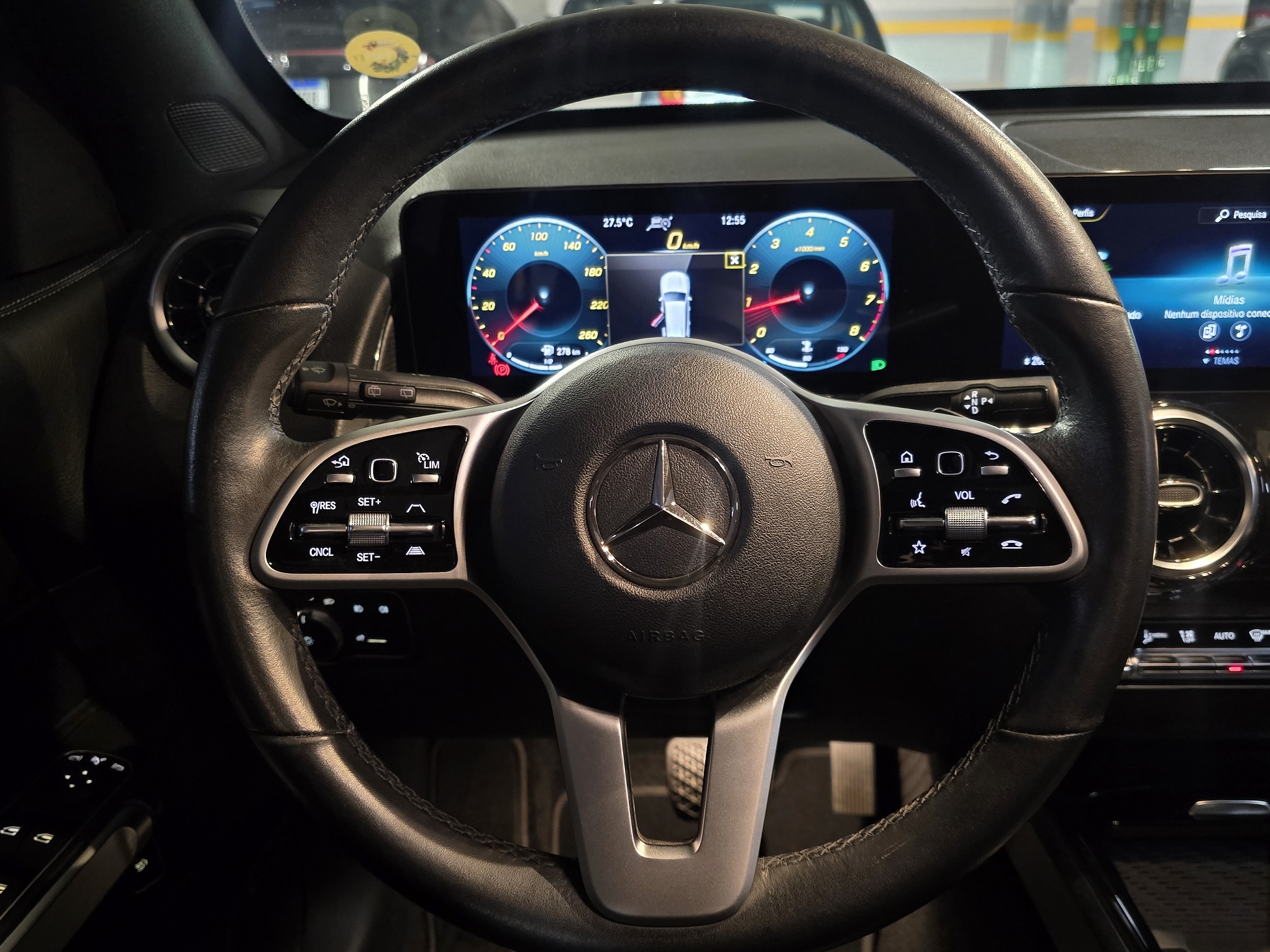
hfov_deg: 65.3
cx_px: 666
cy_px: 467
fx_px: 991
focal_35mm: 27
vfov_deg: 51.4
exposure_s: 1/22.5
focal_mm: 6.3
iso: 1250
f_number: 1.7
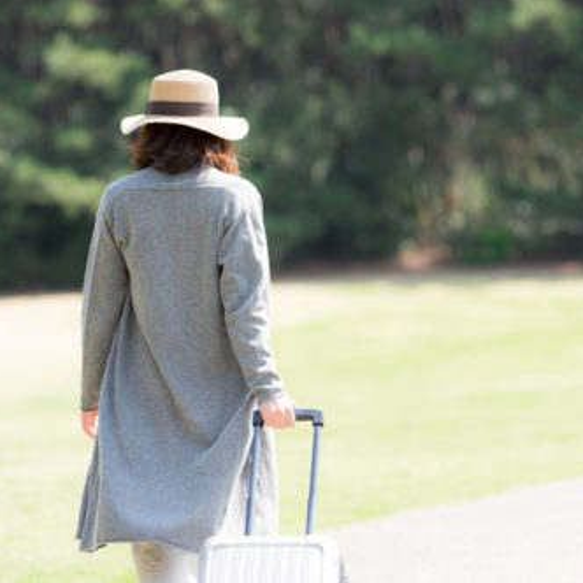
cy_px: 292
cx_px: 313
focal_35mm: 173
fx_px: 3296
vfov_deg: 10.1
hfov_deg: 10.1
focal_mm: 135
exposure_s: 1/400
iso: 100
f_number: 2.8
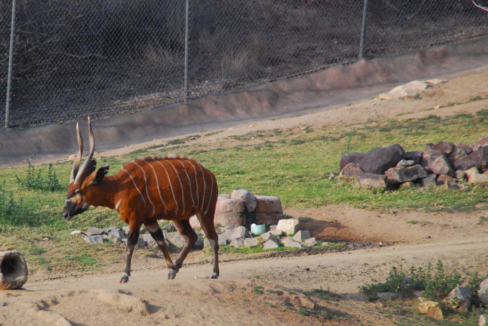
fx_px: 6283
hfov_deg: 4.4
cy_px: 210
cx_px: 116
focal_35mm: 463
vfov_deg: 3.0
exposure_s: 1/1600
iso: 1250
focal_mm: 200
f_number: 6.3
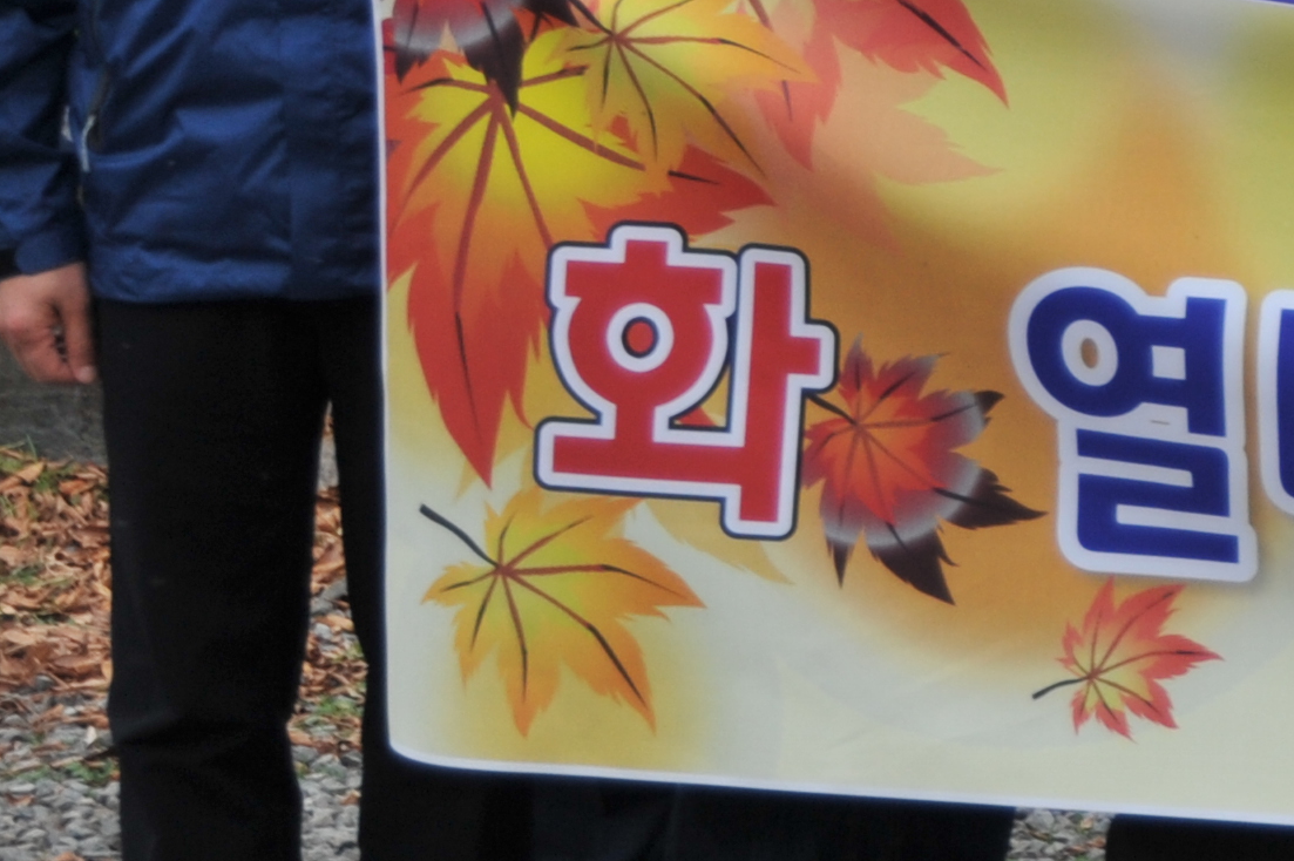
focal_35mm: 193
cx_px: 2337
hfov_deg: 10.1
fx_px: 6933
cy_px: -23
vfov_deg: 7.1
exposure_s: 1/60
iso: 500
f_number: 4.8
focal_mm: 50
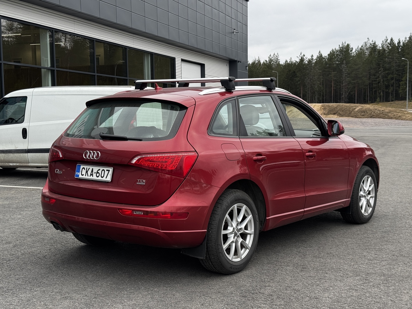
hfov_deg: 39.7
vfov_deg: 30.3
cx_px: 206
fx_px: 571
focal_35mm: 48
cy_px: 154
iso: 64
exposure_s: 1/394
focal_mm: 6.76
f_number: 1.78
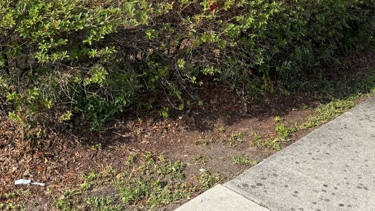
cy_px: -60
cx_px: 216
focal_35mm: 52
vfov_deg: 21.0
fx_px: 517
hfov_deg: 39.8
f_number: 1.78
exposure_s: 1/1560
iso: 80
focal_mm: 6.76
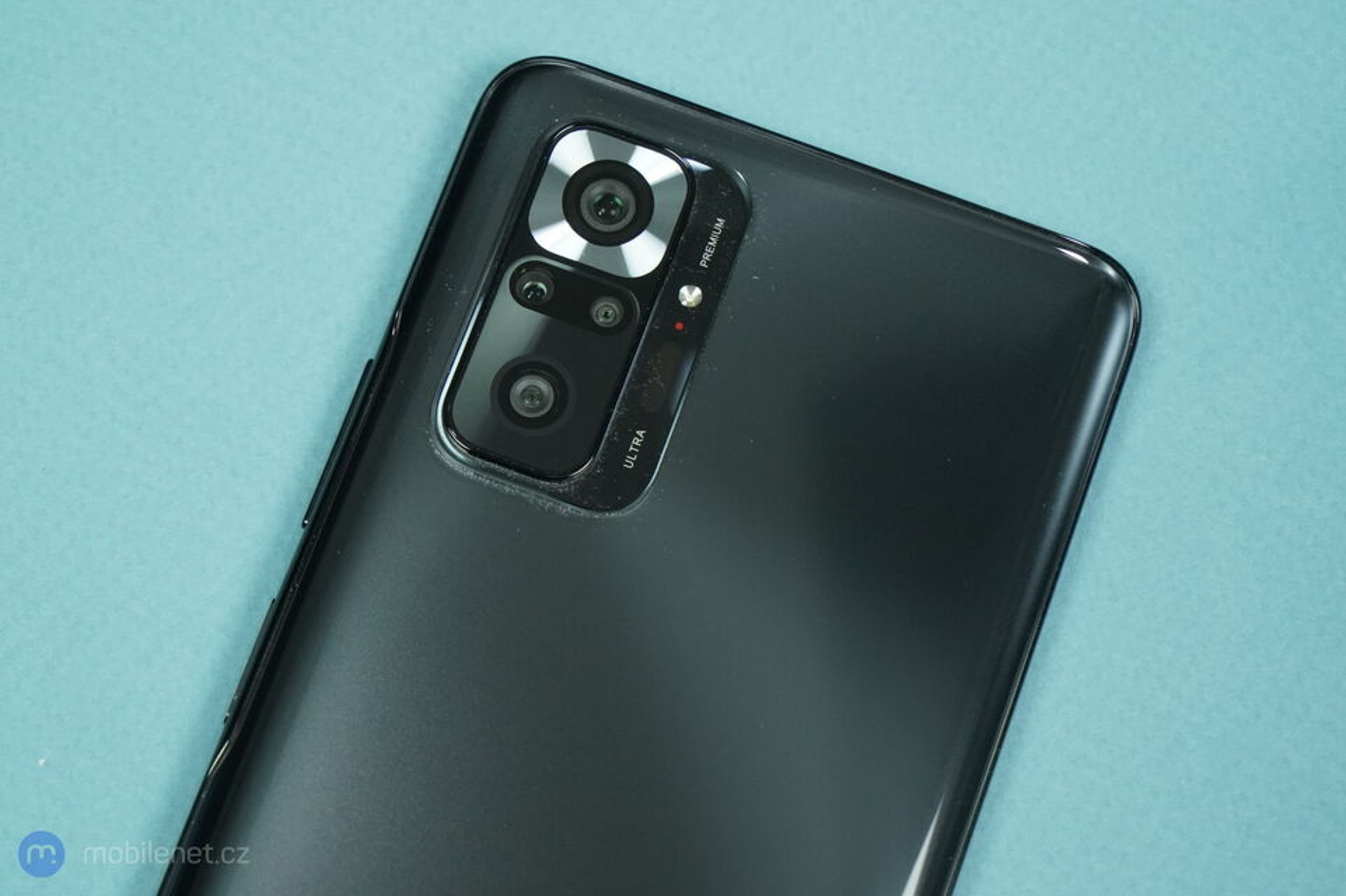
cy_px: 448
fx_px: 2616
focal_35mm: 70
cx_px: 673
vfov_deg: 19.4
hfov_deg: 28.9
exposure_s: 1/200
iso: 4000
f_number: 9
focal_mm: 70
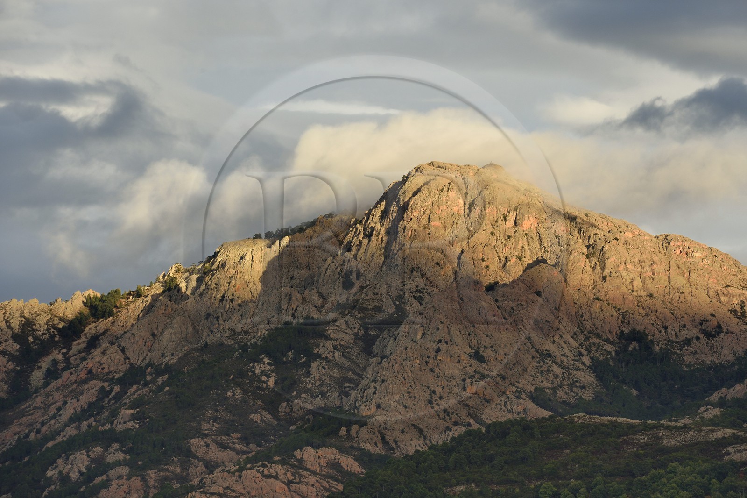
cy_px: 249
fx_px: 4149
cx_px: 374
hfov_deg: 10.3
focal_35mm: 200
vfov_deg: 6.9
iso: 400
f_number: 11
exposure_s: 1/320
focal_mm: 200
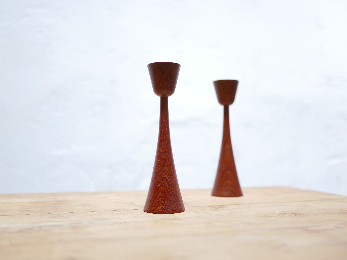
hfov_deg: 46.8
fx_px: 401
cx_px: 174
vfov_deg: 36.0
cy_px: 130
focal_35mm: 40
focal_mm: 20
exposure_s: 1/60
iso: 500
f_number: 1.7
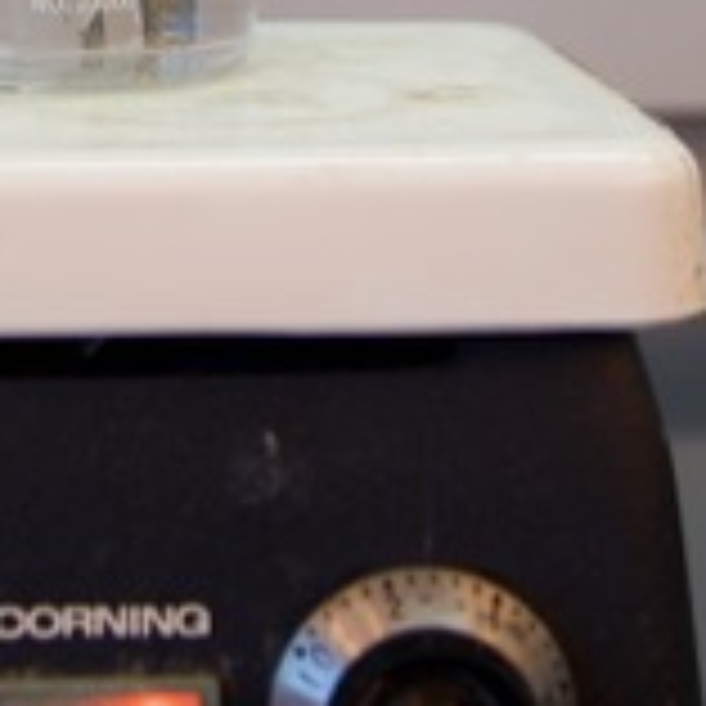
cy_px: -189
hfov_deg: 16.3
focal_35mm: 105
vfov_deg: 15.8
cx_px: 49
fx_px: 2423
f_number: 2.8
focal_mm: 24
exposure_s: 1/125
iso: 100
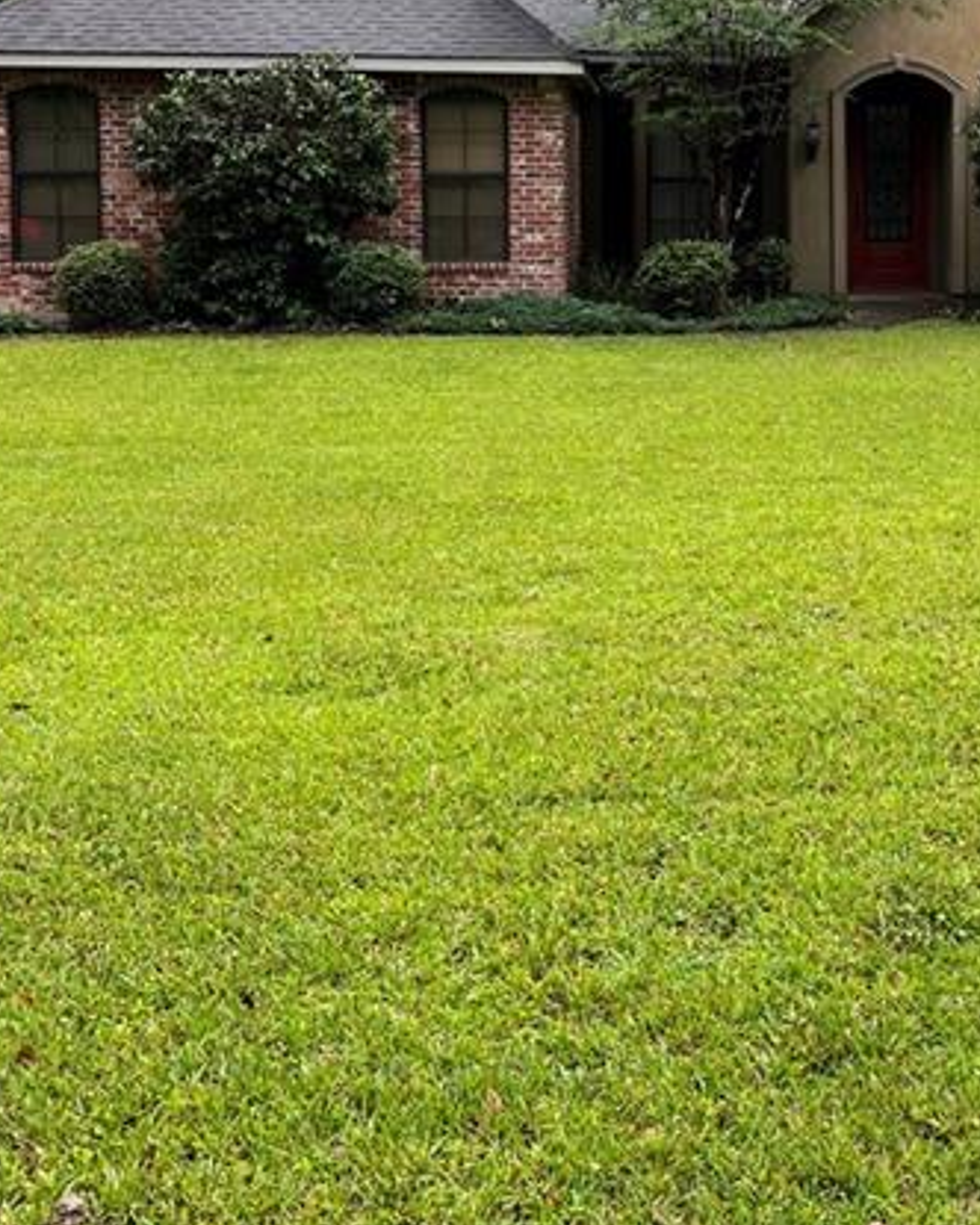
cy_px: 263
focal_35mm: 47
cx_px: 806
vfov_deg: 38.2
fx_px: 1704
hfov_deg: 31.1
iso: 50
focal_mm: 5.1
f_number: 1.6
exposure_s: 1/443
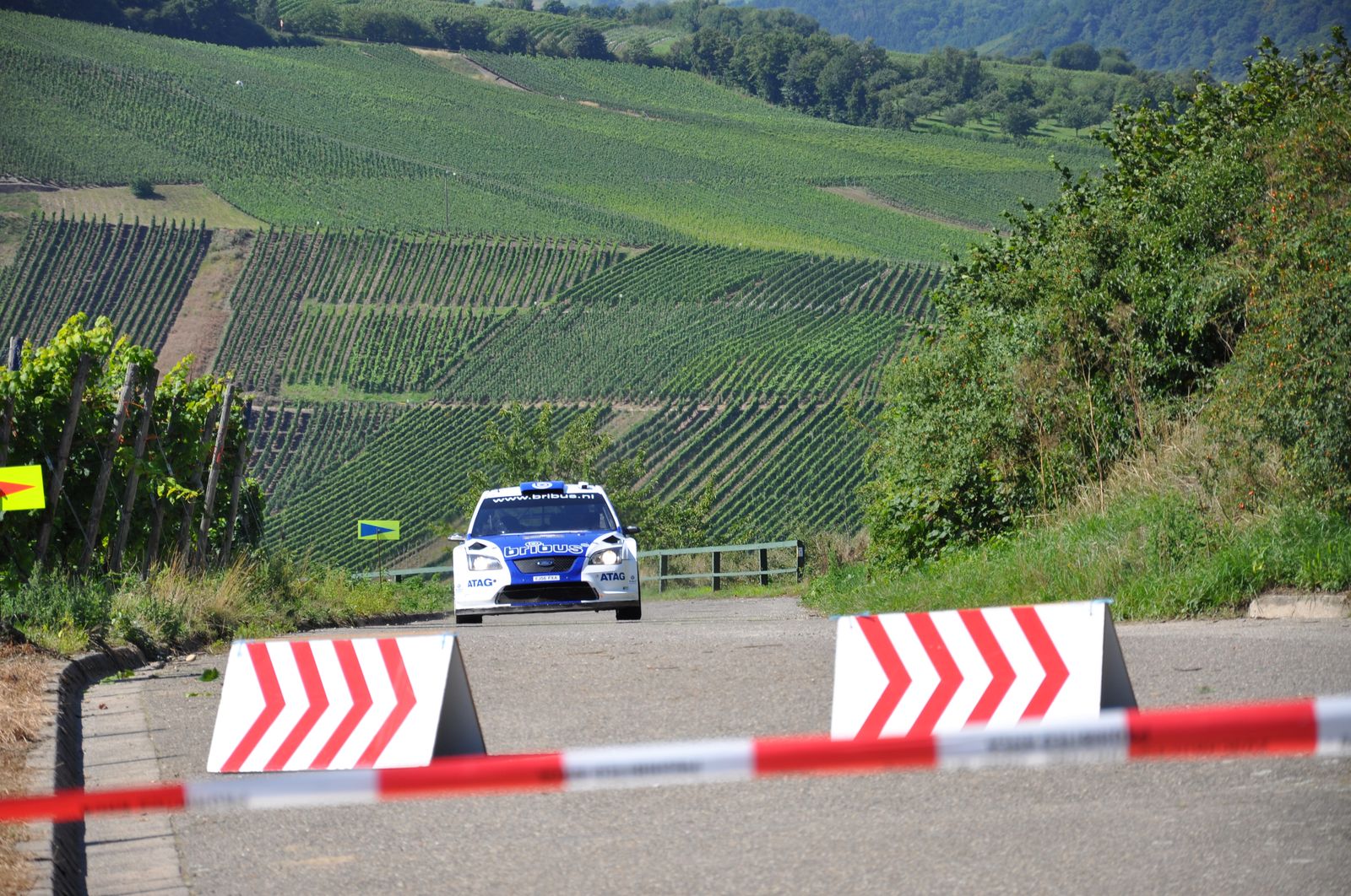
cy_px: 448
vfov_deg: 8.7
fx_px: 5902
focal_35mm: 158
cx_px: 676
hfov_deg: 13.1
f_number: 6.3
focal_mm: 105
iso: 200
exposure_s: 1/640
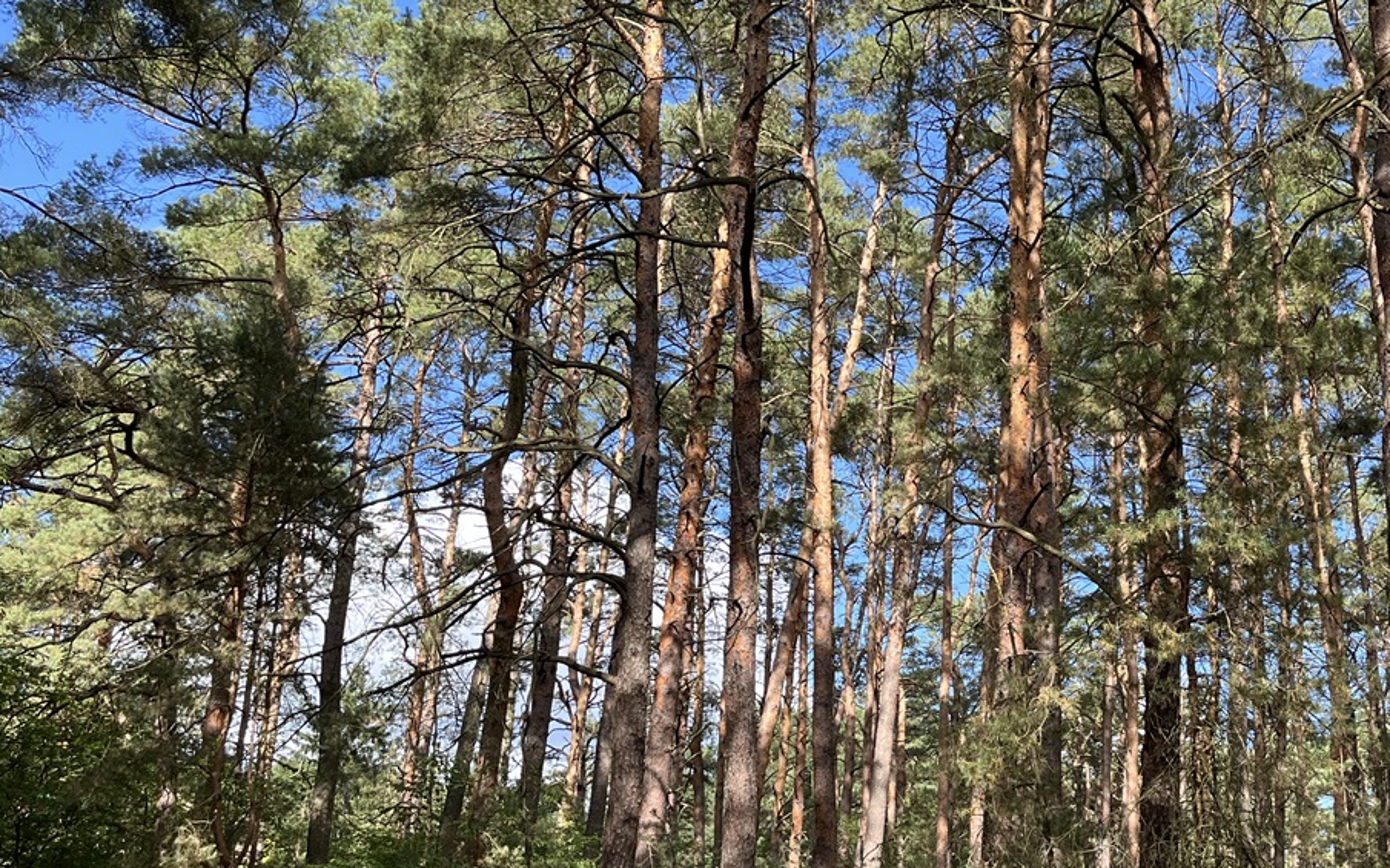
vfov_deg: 32.6
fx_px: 1477
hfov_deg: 49.3
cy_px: 555
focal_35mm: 39
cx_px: 949
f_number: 1.6
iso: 50
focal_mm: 5.1
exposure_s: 1/653
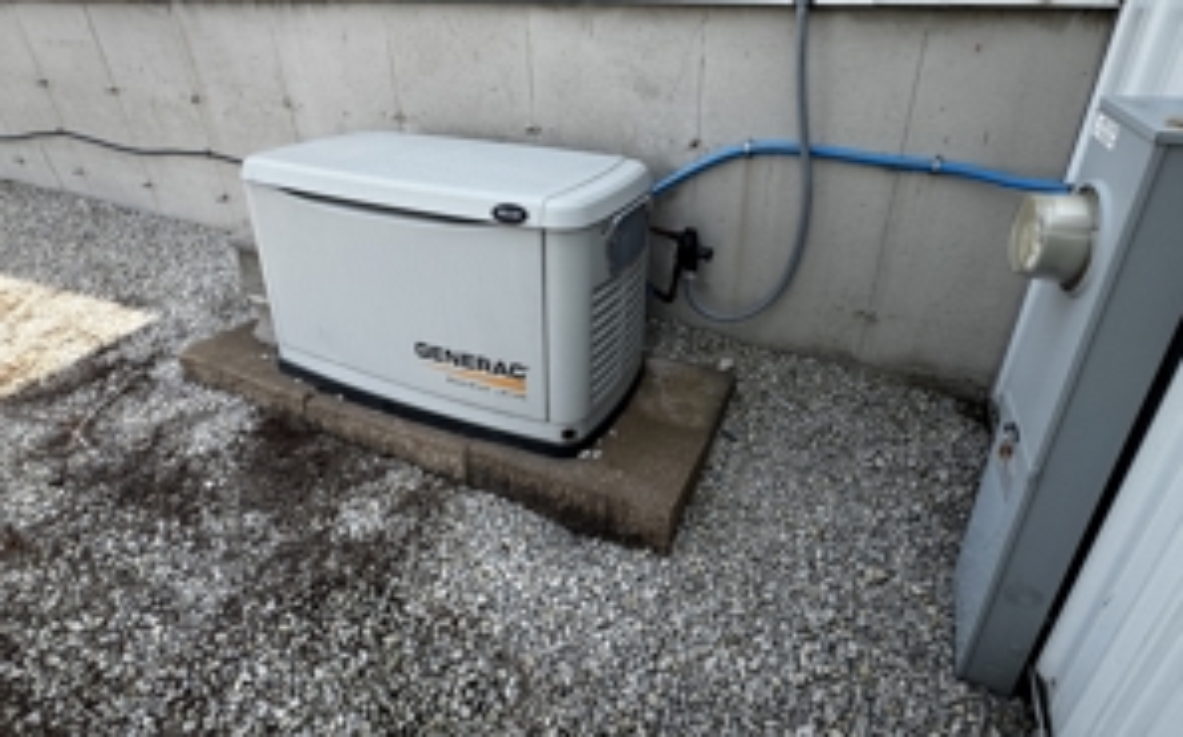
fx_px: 644
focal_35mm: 20
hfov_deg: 85.1
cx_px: 597
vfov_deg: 58.8
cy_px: 275
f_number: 2.2
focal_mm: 2.22
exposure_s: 1/512
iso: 40
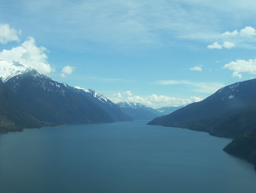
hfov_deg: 35.5
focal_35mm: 54
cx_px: 128
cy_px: 96
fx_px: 400
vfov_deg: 27.1
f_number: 5.61
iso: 100
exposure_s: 1/661
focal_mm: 7.1
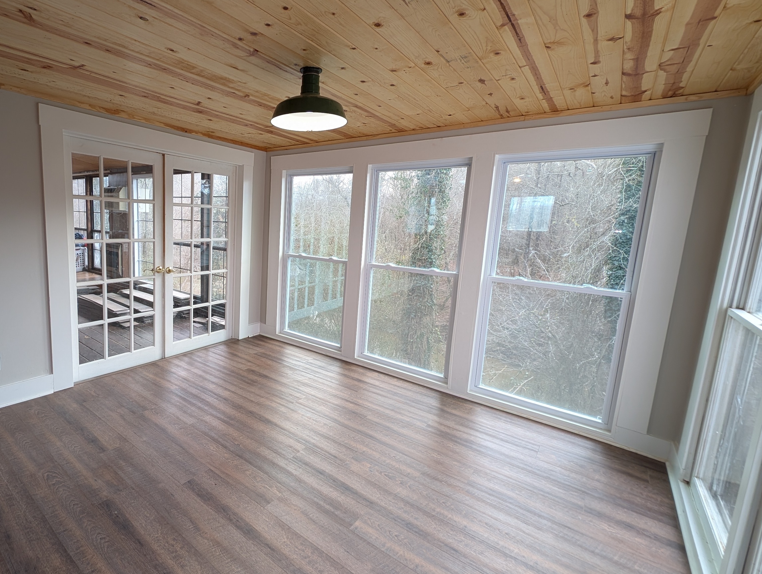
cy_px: 274
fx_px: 353
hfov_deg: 92.2
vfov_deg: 78.2
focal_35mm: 16
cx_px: 280
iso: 46
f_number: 1.95
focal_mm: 2.23
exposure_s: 1/60
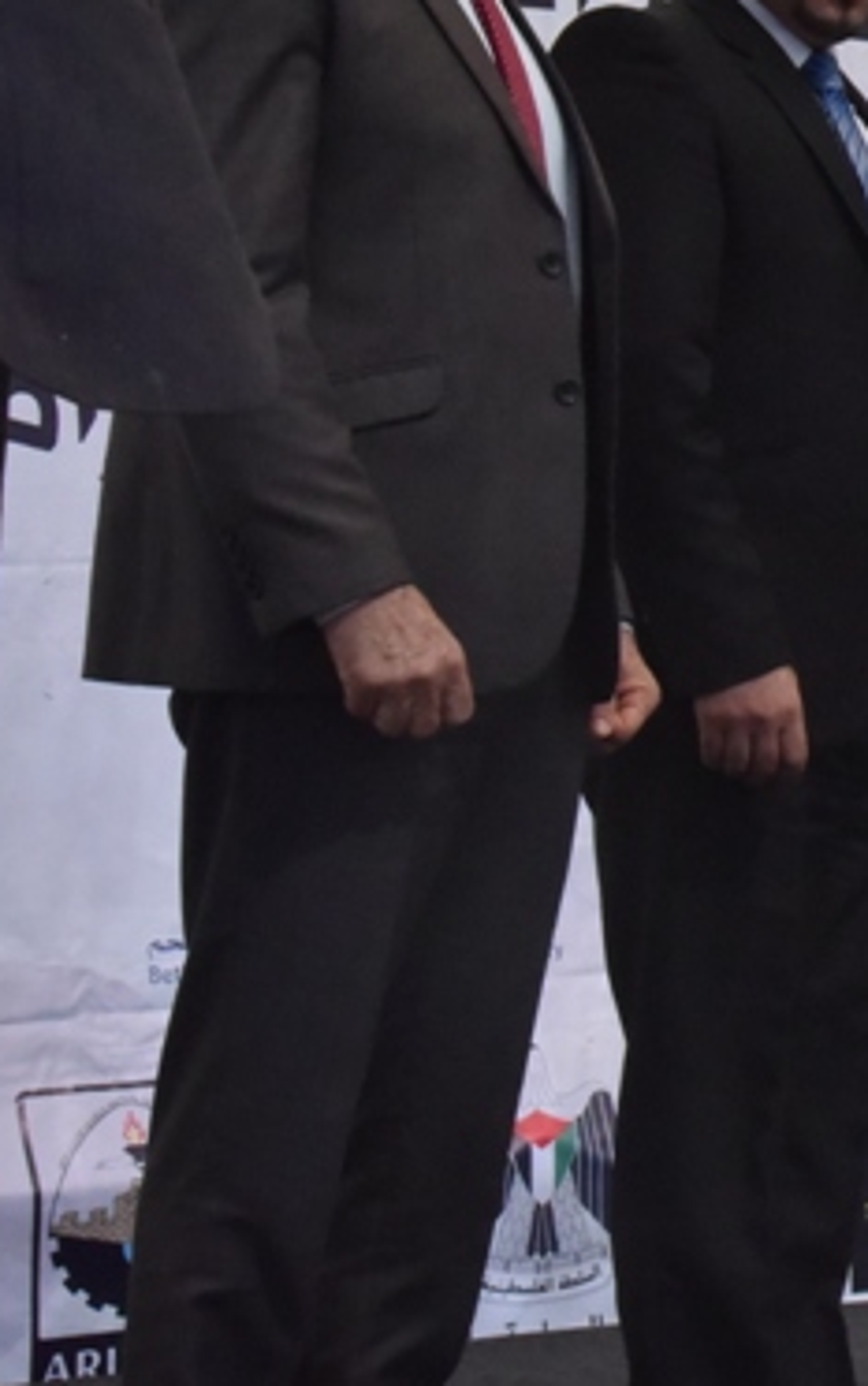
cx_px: 1829
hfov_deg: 9.4
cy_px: 408
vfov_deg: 16.1
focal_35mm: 129
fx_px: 4875
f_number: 20
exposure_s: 1/1600
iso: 3200
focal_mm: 46
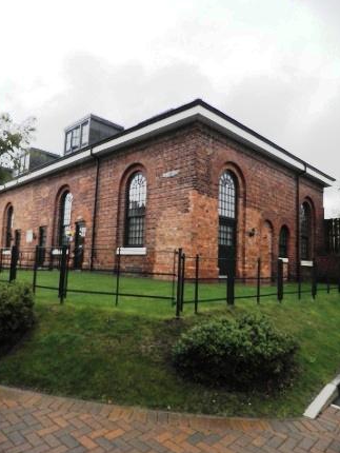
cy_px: 228
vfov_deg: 69.4
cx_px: 167
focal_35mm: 25
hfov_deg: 54.9
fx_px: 327
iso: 64
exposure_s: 1/80
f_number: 3.3
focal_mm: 4.3
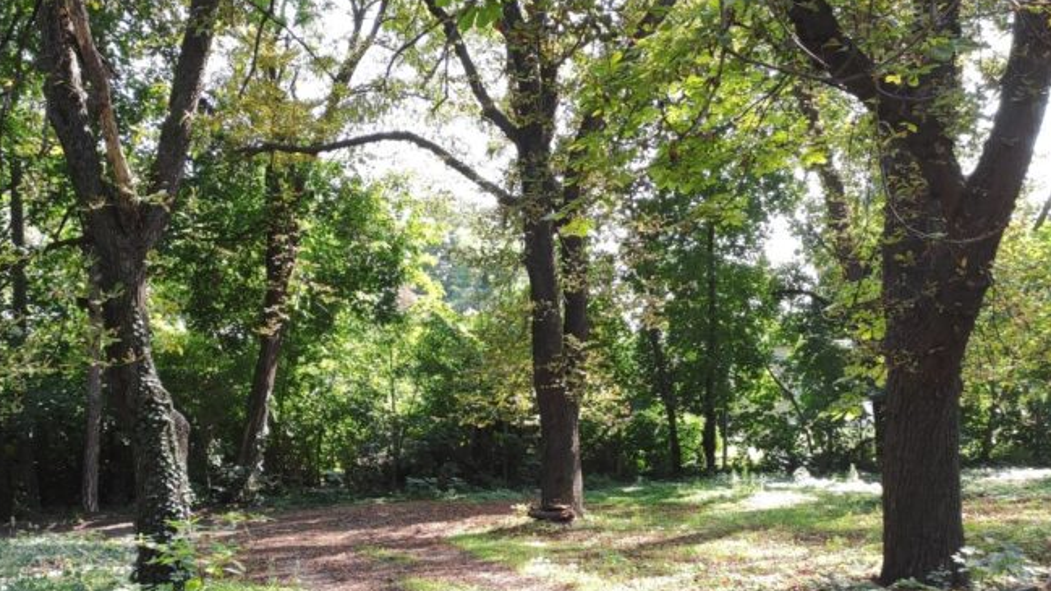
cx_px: 483
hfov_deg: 47.3
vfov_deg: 27.3
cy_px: 447
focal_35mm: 43
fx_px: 1198
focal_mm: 4.74
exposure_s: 1/102
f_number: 1.79
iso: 112
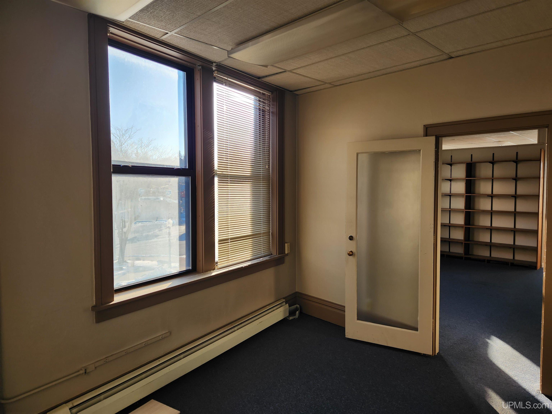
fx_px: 367
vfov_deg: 58.9
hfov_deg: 73.9
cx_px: 276
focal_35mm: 23
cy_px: 207
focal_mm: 5.4
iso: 20
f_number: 1.8
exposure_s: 1/180
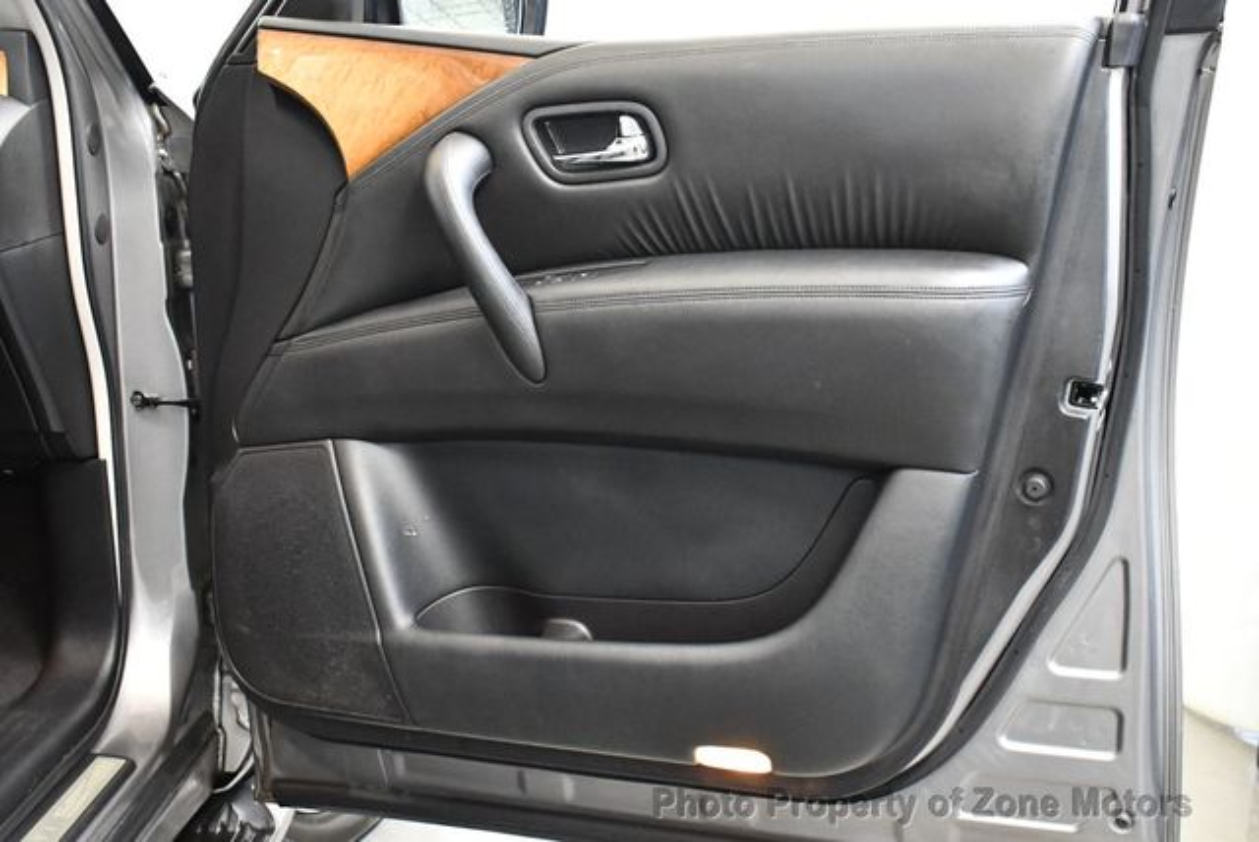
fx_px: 1470
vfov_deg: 32.0
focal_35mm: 42
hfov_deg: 46.4
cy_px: 421
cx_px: 630
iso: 5000
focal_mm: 21
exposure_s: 1/60
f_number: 3.8
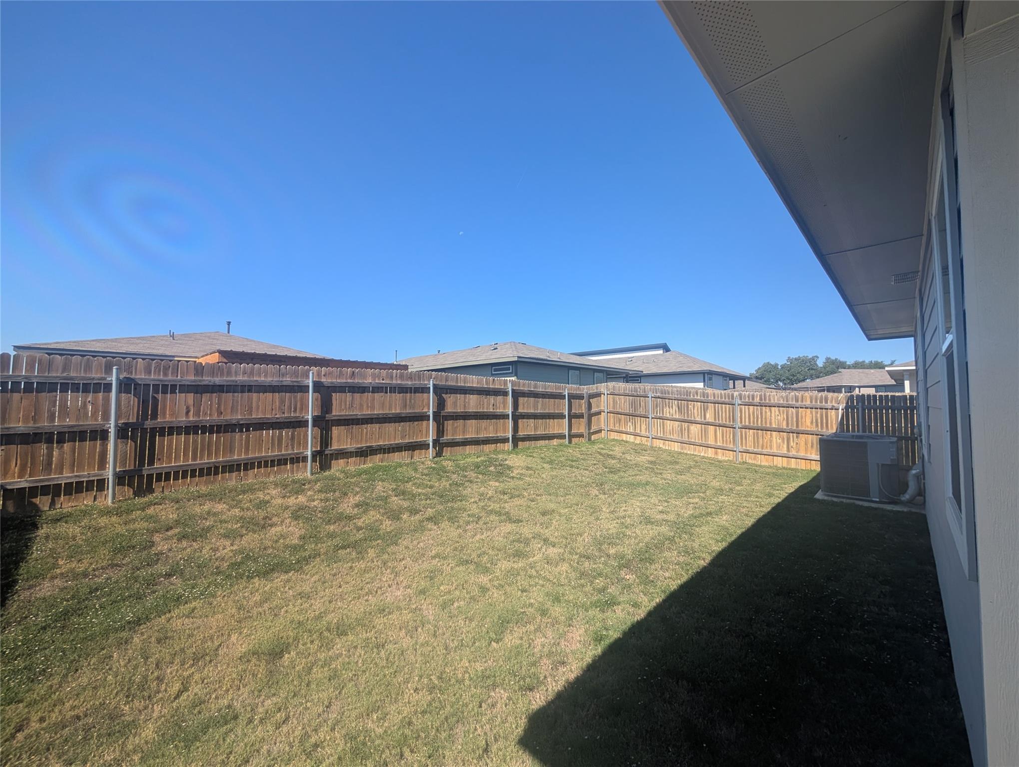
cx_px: 510
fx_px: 354
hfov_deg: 110.5
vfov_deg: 94.6
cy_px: 384
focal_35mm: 12
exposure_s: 1/1721
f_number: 1.7
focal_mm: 2.02
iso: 51
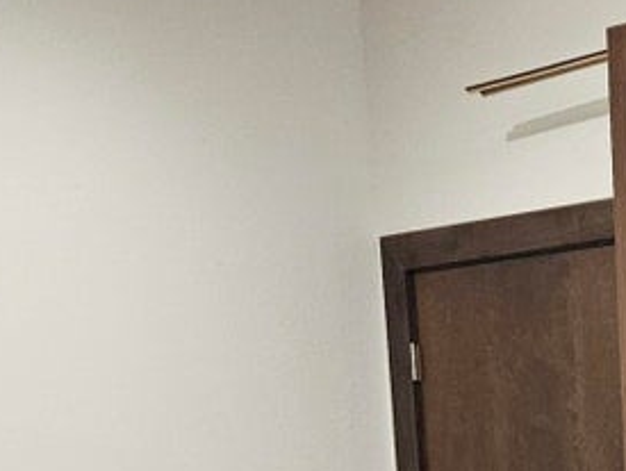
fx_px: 2064
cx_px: 718
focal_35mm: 114
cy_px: 1104
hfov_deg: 16.6
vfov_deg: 11.1
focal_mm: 5.4
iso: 800
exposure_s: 1/120
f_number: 1.8
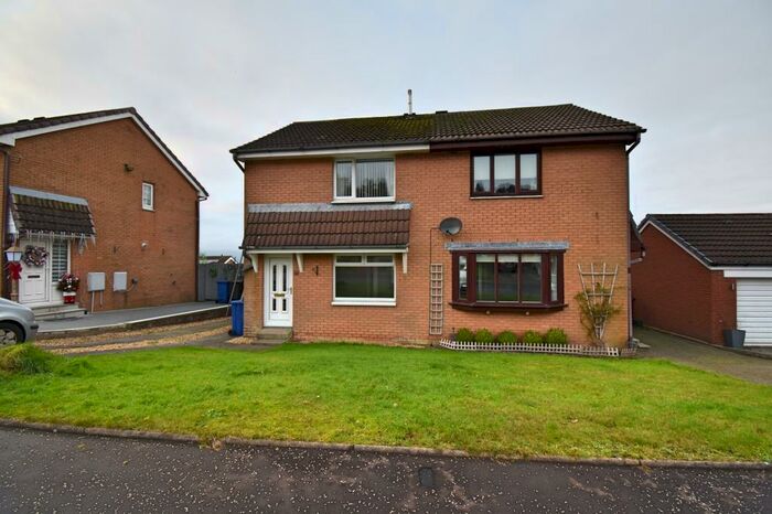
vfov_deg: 77.3
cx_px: 386
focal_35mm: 15
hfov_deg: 100.4
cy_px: 257
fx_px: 322
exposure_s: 1/80
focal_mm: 10
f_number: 4.5
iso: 100
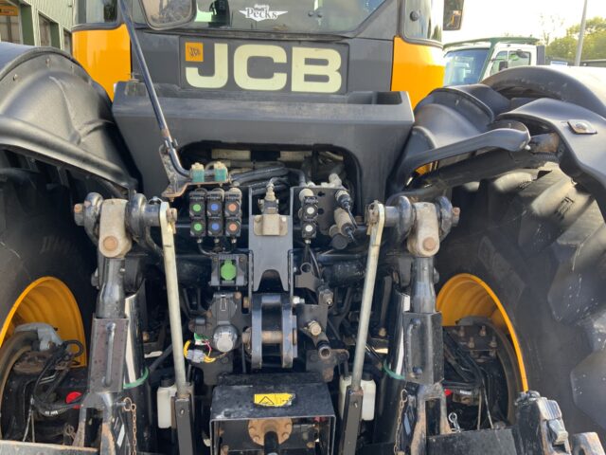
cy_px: 228
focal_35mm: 29
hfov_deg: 61.7
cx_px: 303
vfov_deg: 48.2
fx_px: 508
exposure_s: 1/122
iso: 32
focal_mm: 3
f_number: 1.8
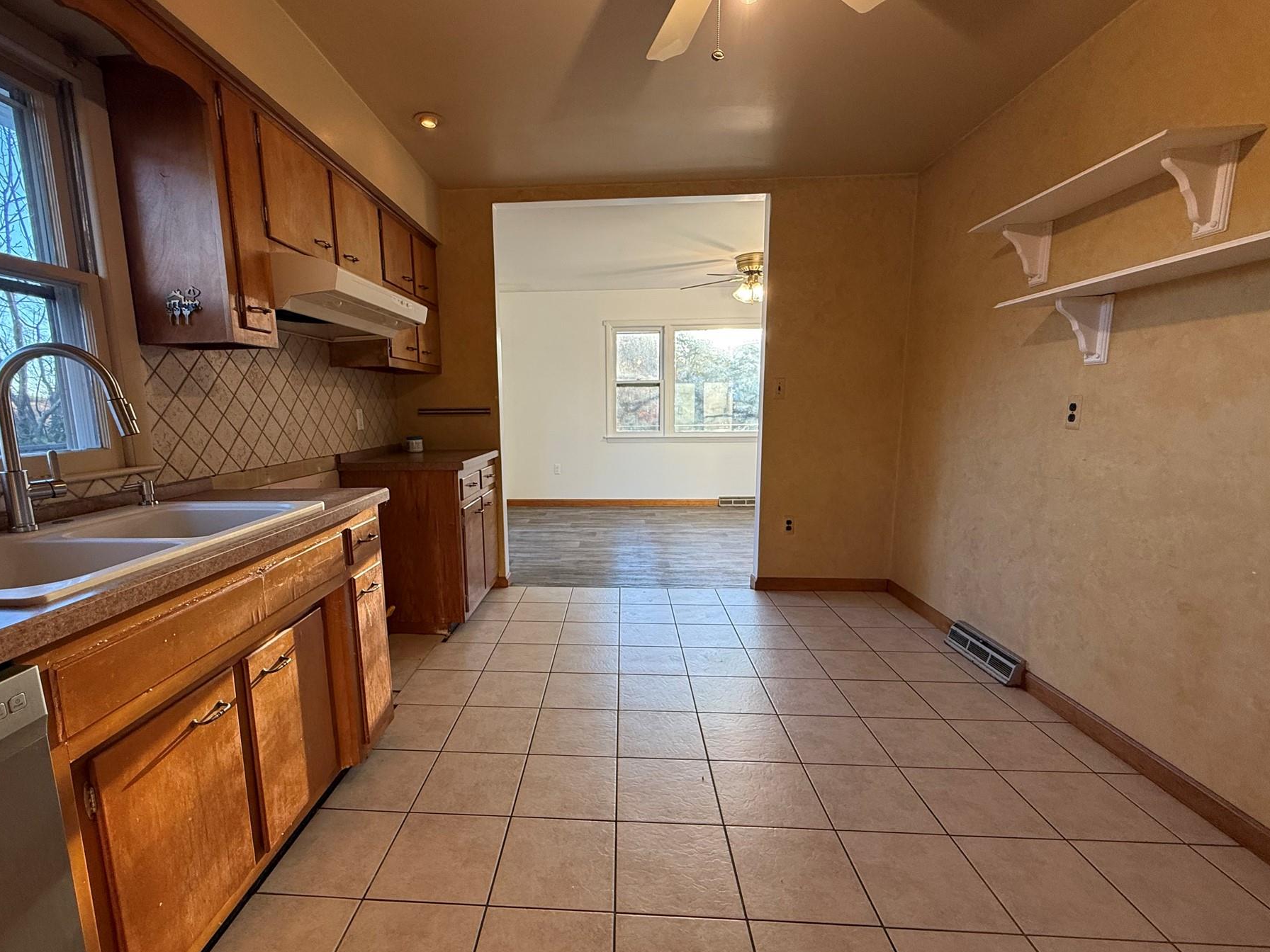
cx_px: 583
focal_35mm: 16
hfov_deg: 94.3
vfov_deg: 78.1
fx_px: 587
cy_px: 498
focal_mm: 2.22
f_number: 2.2
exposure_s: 1/120
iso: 160
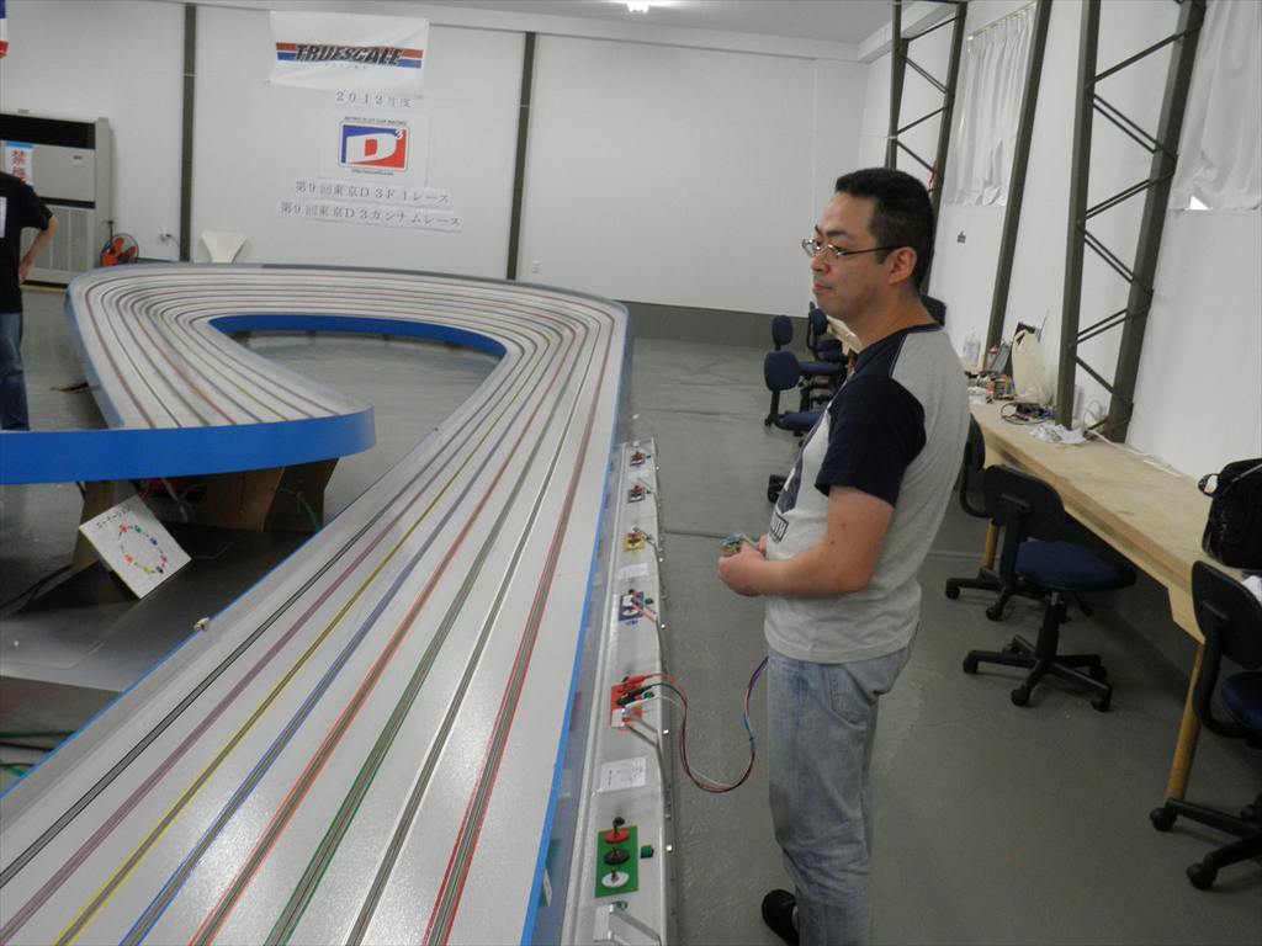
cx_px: 631
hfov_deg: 54.0
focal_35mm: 34
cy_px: 473
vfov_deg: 41.8
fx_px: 1240
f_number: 3.5
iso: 200
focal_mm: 6.1
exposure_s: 1/25
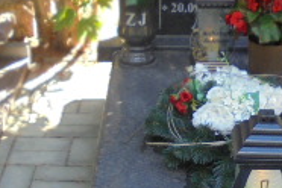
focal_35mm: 93
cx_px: 217
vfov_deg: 14.6
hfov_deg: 21.7
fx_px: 728
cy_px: 149
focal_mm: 4.6
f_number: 3.5
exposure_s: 1/60
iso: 100
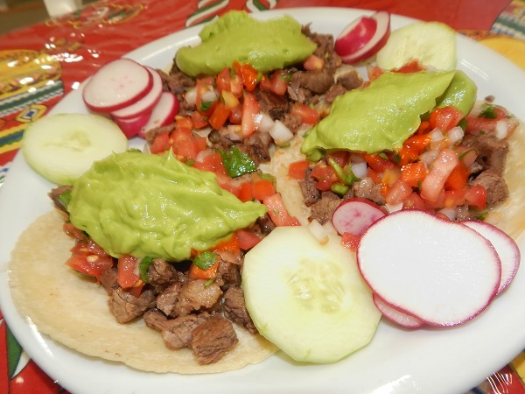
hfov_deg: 73.9
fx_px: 349
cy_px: 197
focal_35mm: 23
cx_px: 262
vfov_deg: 58.9
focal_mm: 4
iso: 200
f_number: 3
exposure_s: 1/30
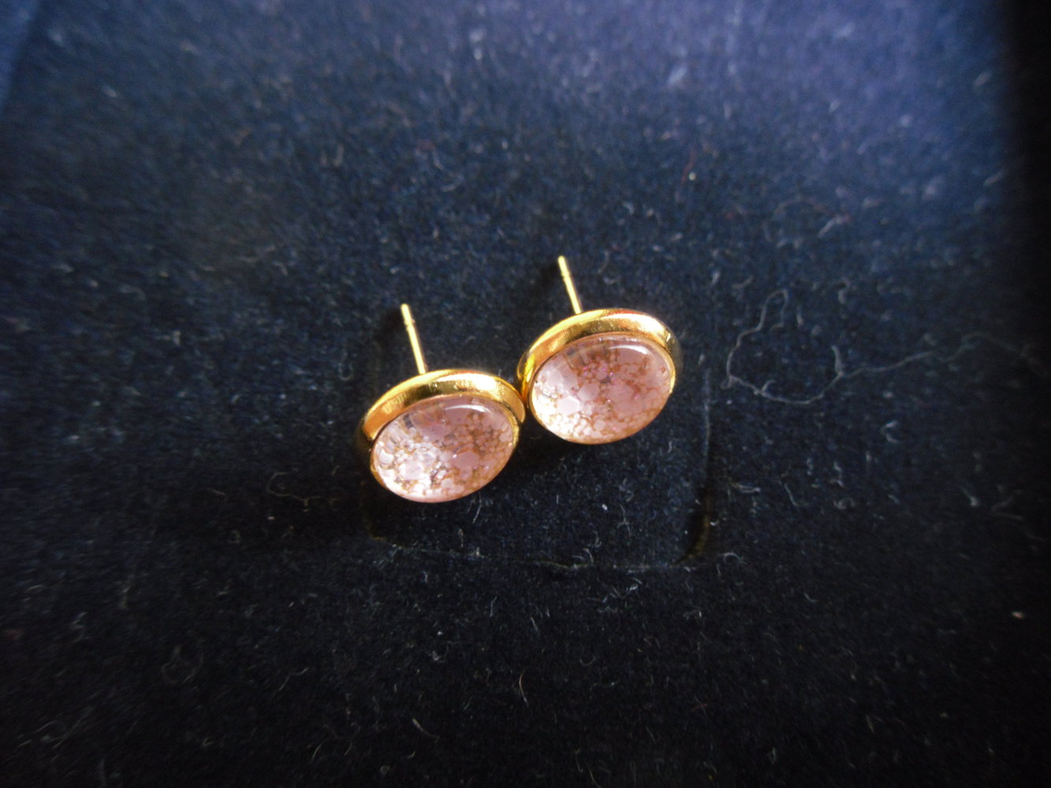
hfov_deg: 42.1
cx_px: 526
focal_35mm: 45
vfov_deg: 32.2
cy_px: 394
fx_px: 1366
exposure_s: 1/3
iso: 400
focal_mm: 6.3
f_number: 3.5
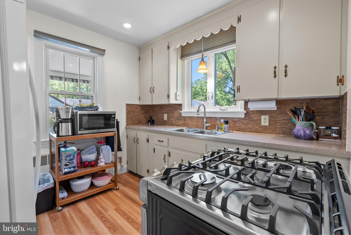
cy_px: 118
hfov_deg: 96.7
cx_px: 176
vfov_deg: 73.8
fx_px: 156
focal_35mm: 16
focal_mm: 16
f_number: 8
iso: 800
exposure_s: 1/10
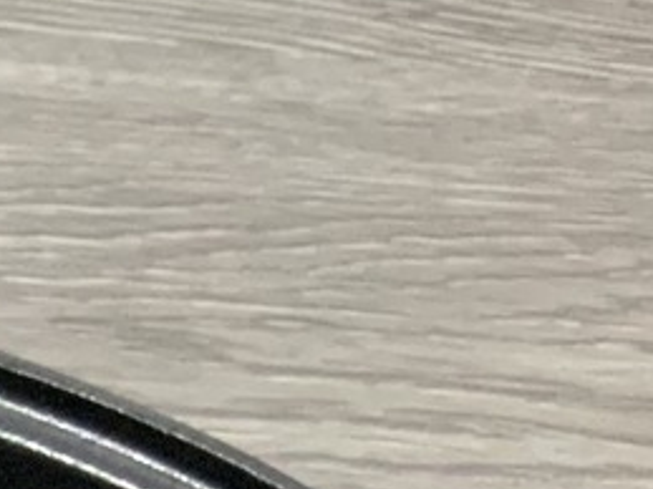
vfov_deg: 7.6
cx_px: -1162
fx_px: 3375
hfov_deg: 9.3
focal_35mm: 179
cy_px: 1233
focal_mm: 3
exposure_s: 1/60
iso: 200
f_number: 1.8
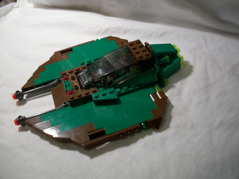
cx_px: 120
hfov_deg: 52.6
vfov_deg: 40.7
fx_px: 242
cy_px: 90
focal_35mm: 35
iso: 160
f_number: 3.1
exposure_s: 1/30
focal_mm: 6.3
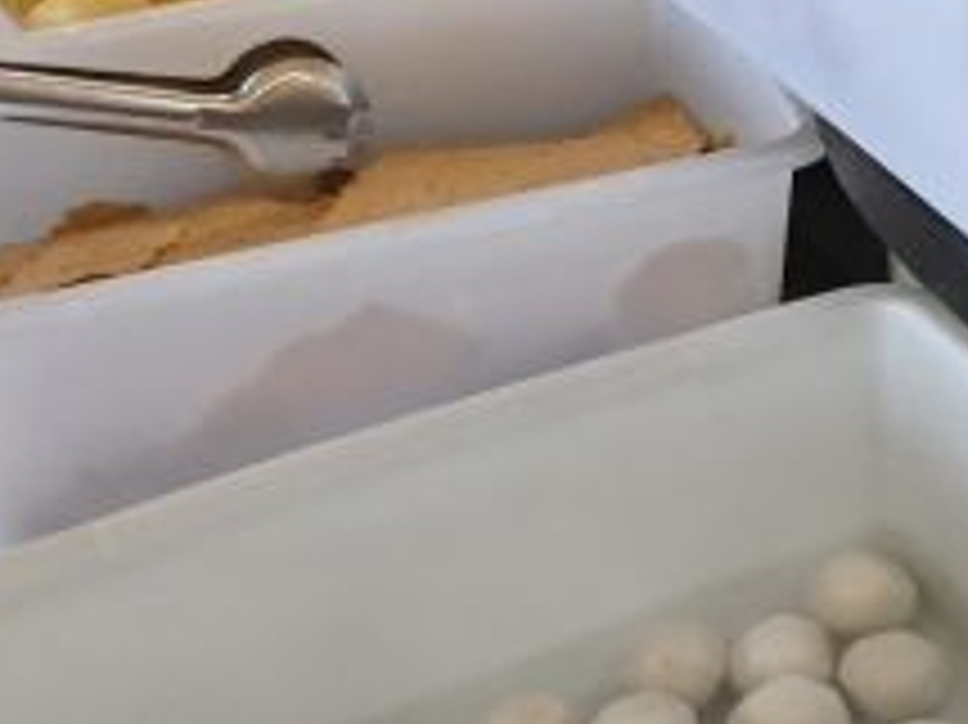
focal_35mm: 88
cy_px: -447
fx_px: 2459
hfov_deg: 21.3
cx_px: 1022
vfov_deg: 15.2
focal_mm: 3.95
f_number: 1.6
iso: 200
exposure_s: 1/50
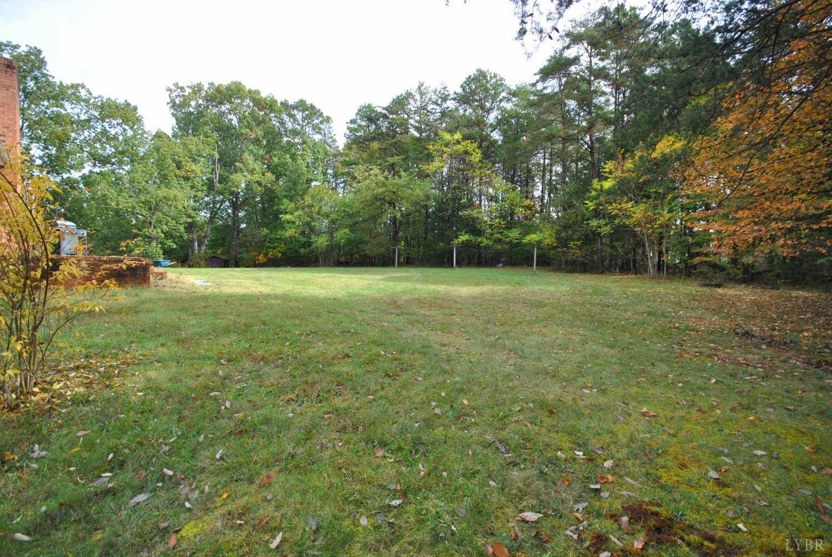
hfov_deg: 100.3
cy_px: 278
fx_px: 347
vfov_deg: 77.5
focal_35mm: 15
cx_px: 416
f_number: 5.6
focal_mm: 10
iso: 100
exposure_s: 1/125
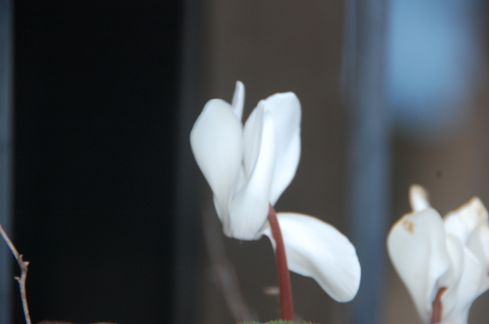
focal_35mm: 375
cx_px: 244
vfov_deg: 3.7
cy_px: 162
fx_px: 5087
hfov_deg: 5.5
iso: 400
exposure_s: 1/60
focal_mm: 250
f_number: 6.3
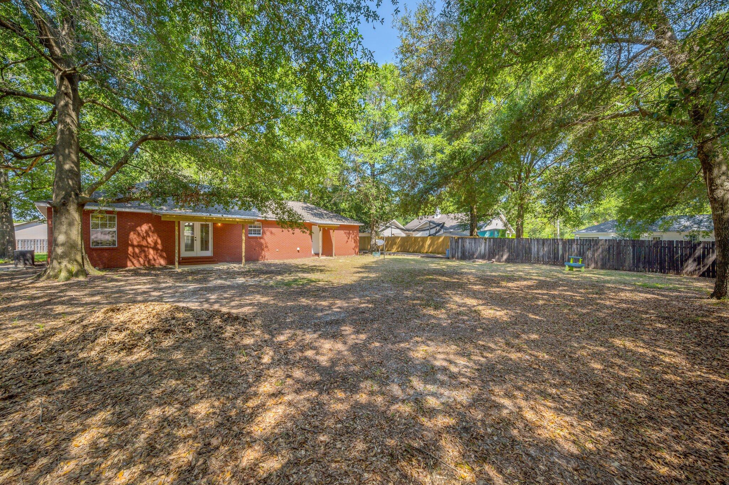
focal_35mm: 14
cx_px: 364
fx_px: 283
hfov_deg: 104.3
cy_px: 242
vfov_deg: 81.1
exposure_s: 1/80
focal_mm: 14
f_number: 9
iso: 100
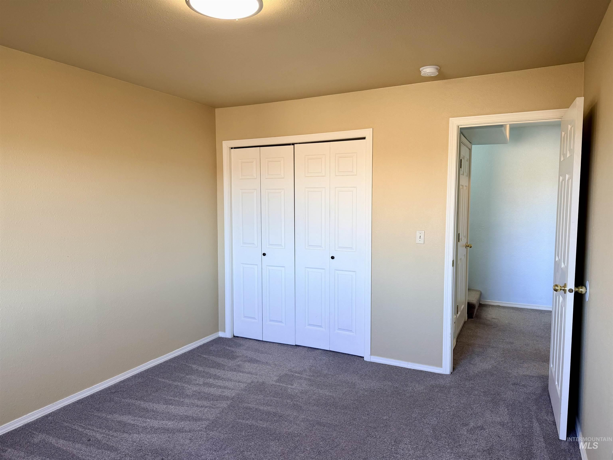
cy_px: 230
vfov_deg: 56.8
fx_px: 425
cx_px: 306
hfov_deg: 71.6
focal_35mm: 24
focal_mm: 6.76
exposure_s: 1/120
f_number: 1.78
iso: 100
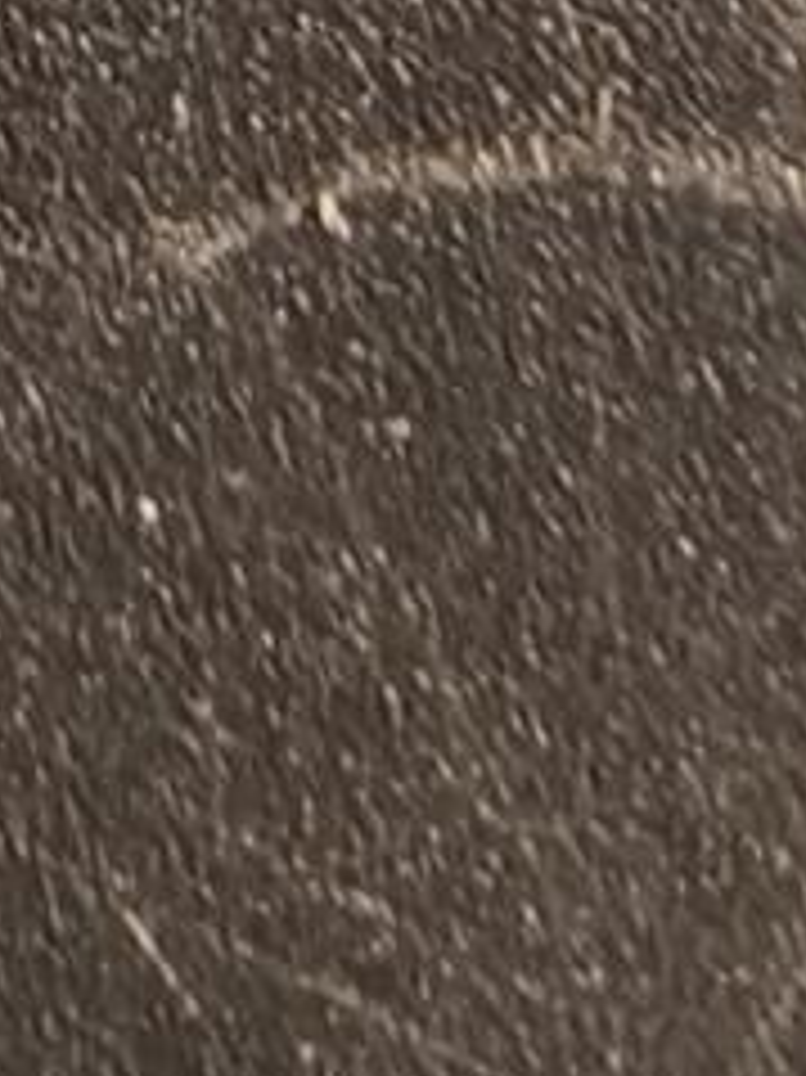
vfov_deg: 10.0
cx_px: 14
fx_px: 5376
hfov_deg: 8.5
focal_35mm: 173
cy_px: -1540
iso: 160
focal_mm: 2.32
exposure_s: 1/65.9
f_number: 2
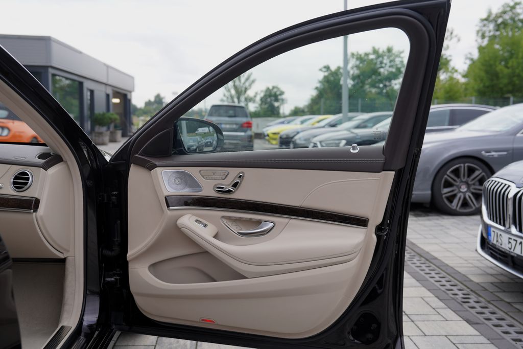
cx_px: 262
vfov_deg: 37.9
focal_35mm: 35
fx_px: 509
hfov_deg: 54.4
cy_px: 174
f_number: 4
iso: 100
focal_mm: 35
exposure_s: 1/200
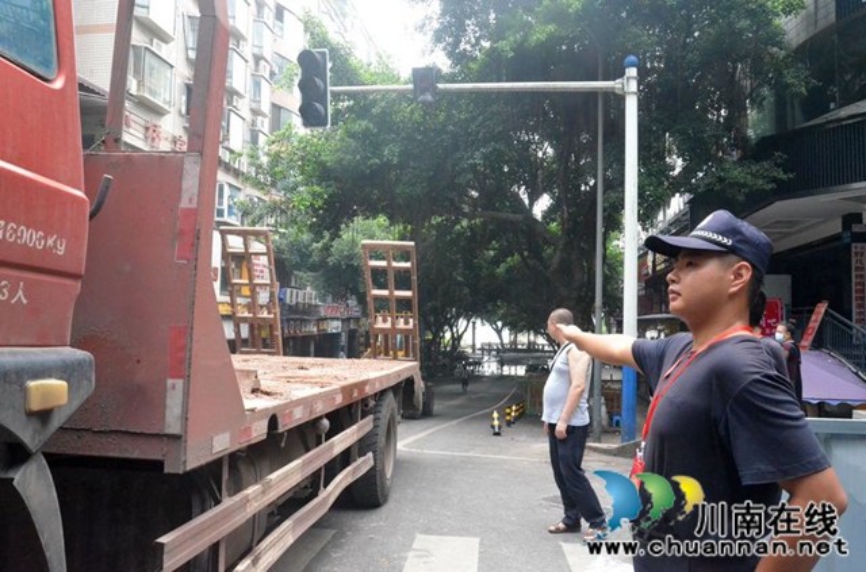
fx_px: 648
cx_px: 433
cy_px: 286
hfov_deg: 67.5
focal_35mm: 27
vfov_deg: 47.7
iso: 6400
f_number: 13
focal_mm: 18
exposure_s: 1/640
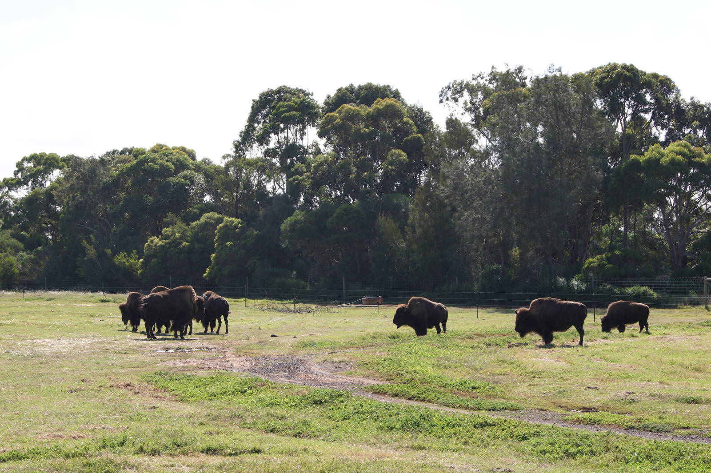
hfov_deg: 27.0
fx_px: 1480
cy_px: 236
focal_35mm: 75
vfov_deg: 18.2
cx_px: 356
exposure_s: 1/100
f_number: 10
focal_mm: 50
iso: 100
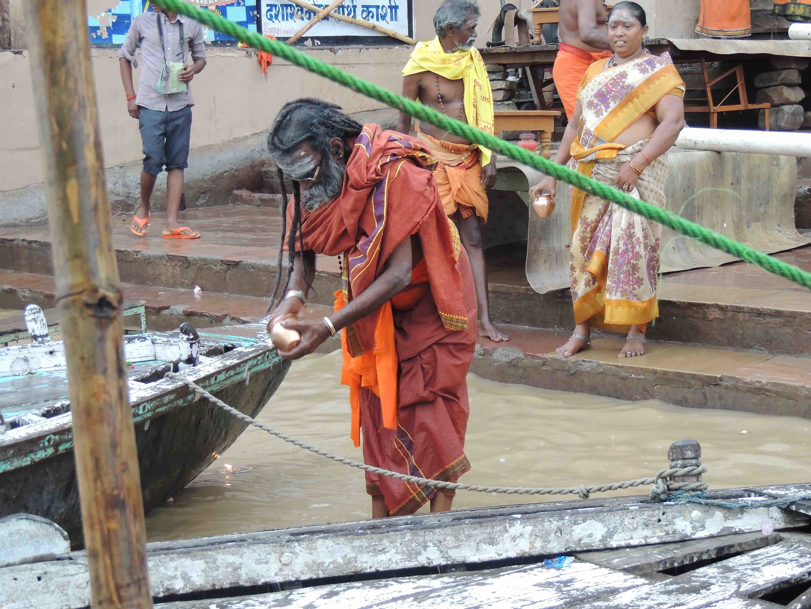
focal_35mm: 75
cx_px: 406
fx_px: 1757
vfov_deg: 19.6
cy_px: 304
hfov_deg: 26.0
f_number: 3.9
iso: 400
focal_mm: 13.3
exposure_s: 1/50
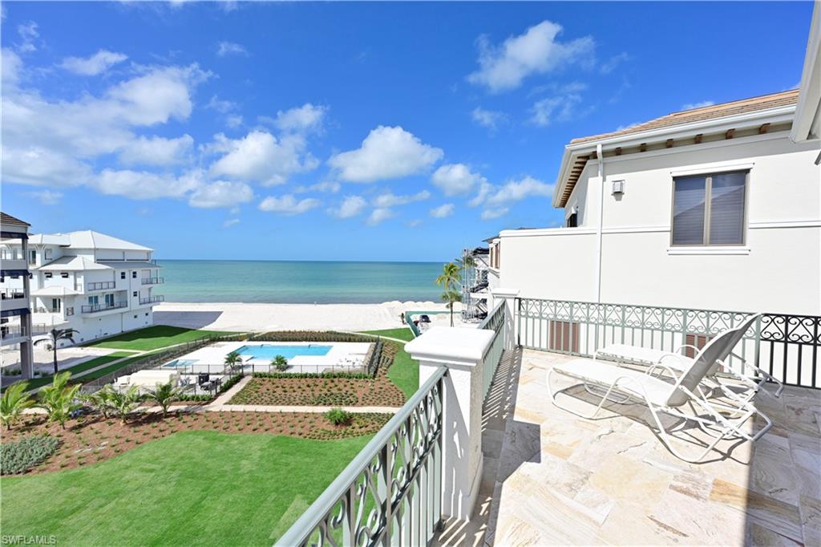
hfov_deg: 104.3
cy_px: 274
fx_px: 319
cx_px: 410
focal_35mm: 14
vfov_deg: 81.2
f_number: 6.3
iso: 400
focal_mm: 14
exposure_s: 1/800
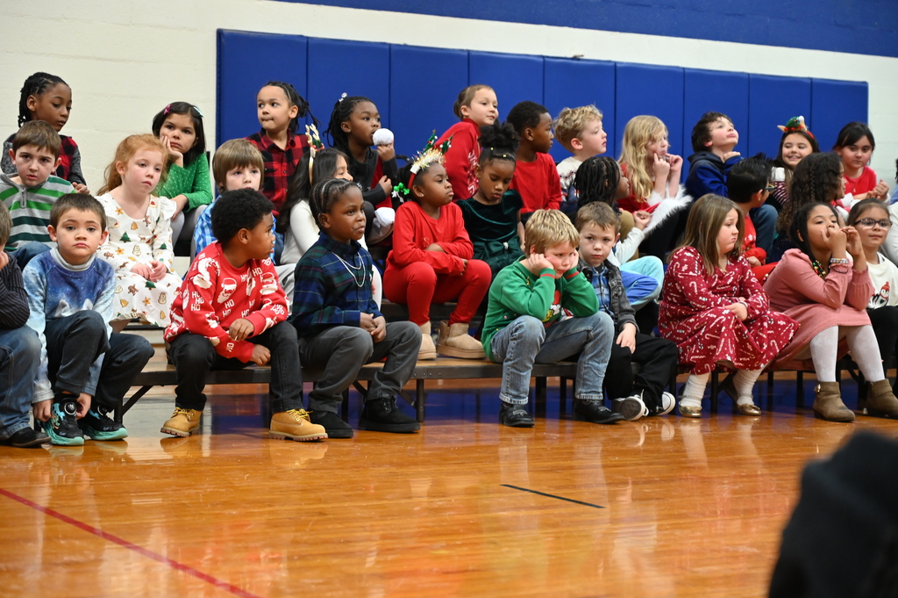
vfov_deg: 19.4
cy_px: 299
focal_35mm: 70
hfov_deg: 28.9
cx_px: 449
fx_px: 1745
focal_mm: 70
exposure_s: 1/125
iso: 3200
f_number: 4
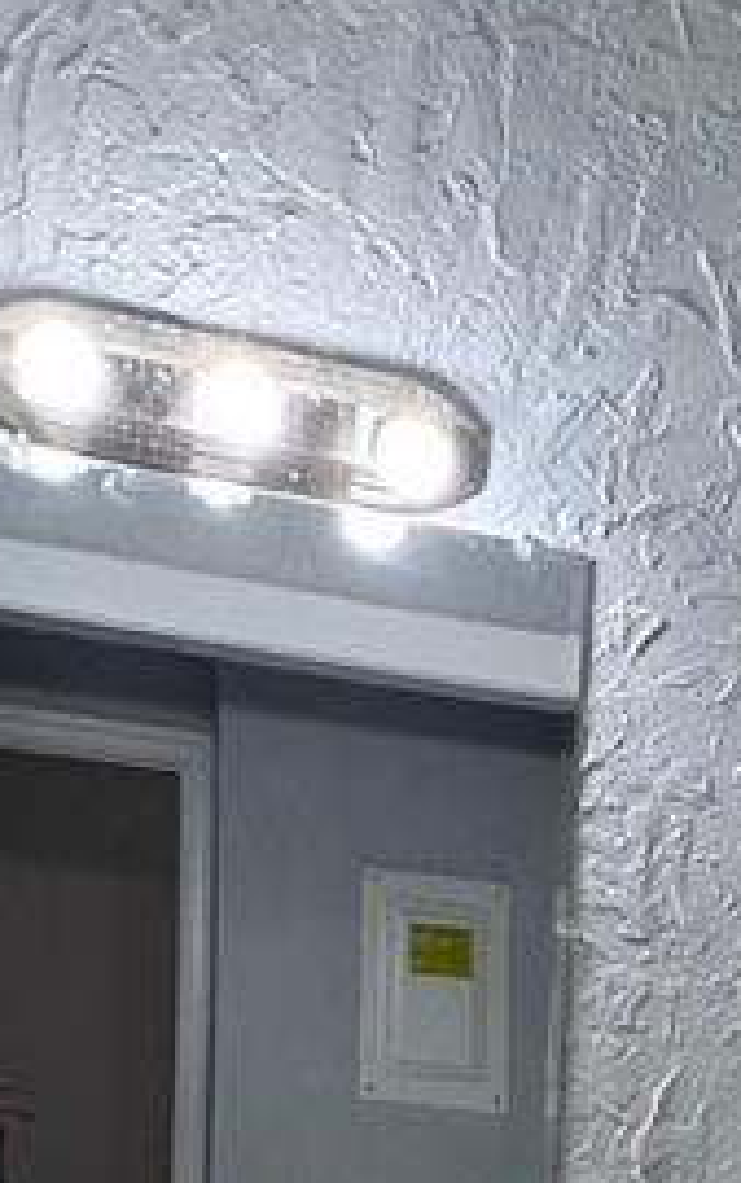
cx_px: 851
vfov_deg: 26.3
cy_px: 1551
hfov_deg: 18.8
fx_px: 2130
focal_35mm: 66
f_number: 2.2
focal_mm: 2.22
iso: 200
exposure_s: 1/120
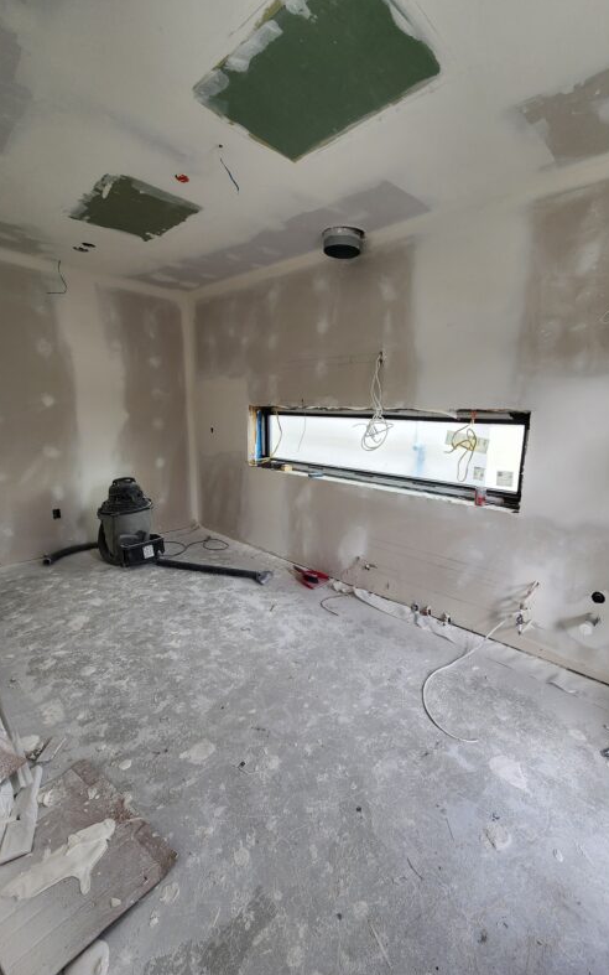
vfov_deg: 105.3
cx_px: 343
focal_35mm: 14
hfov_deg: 78.3
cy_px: 491
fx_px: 372
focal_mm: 2.2
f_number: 2.2
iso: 80
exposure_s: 1/120
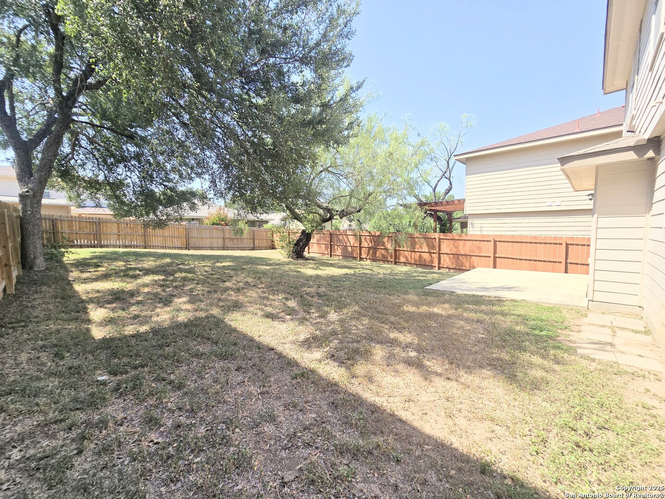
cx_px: 332
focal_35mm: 13
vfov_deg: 89.9
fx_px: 250
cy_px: 250
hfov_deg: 106.2
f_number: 2.2
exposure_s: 1/1167
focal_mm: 2.2
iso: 50
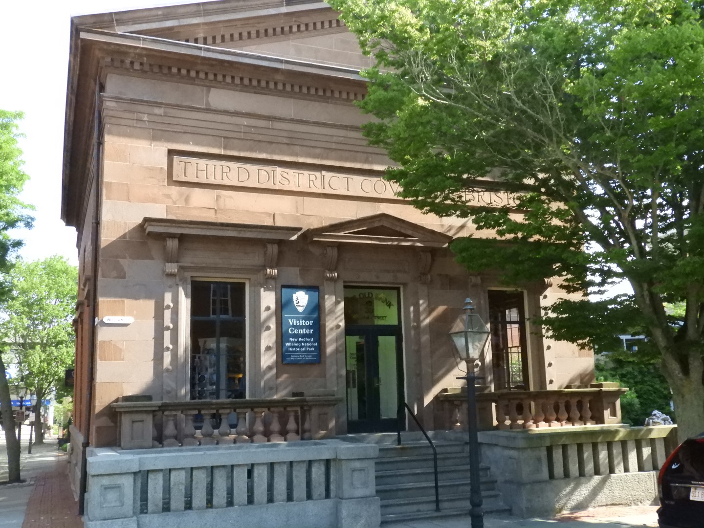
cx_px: 352
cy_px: 264
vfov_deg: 40.7
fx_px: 712
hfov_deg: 52.6
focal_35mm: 35
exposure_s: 1/2000
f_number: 4.2
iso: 1600
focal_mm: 6.3
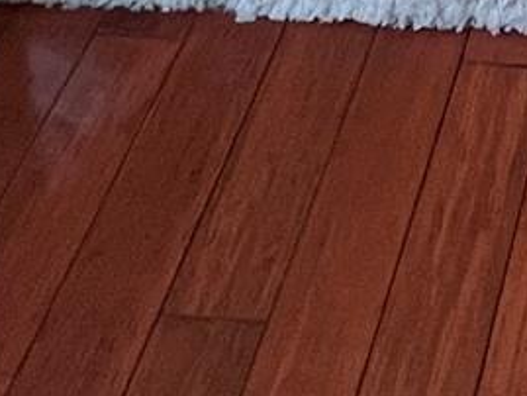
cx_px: 756
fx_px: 1508
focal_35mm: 99
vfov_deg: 9.0
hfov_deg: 18.0
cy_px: -1043
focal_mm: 1.57
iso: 160
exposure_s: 1/60
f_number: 1.8
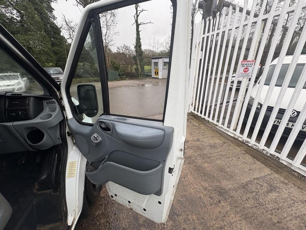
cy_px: 115
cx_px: 153
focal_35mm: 14
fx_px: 124
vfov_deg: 85.7
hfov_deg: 102.1
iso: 125
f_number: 2.2
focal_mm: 2.22
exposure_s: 1/99
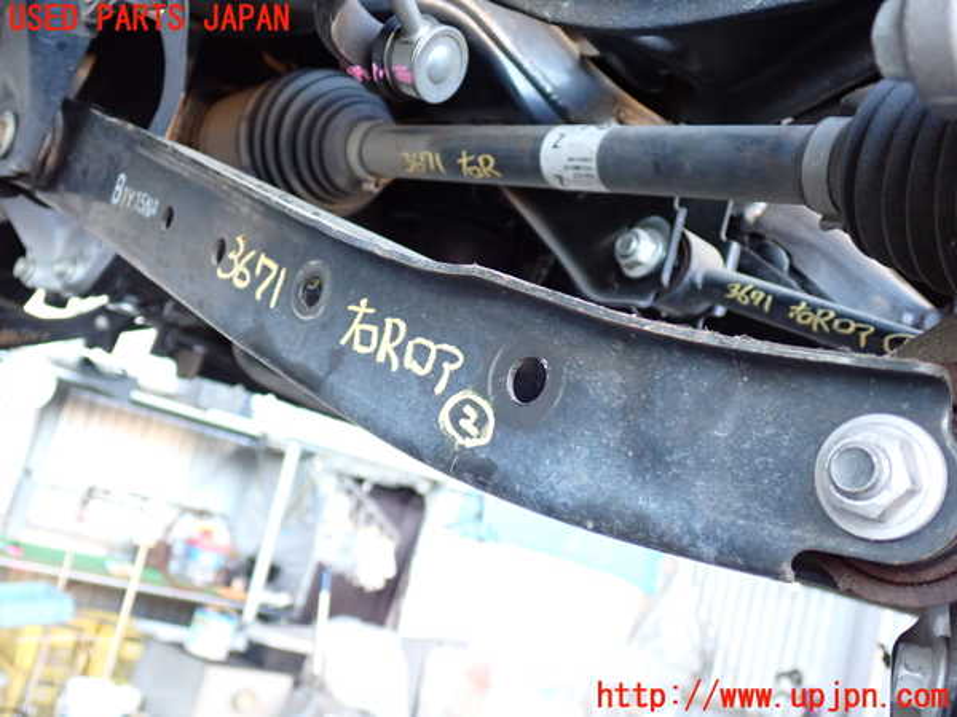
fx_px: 1051
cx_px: 478
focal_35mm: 38
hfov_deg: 49.0
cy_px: 358
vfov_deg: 37.7
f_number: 2.7
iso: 640
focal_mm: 6.83
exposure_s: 1/40
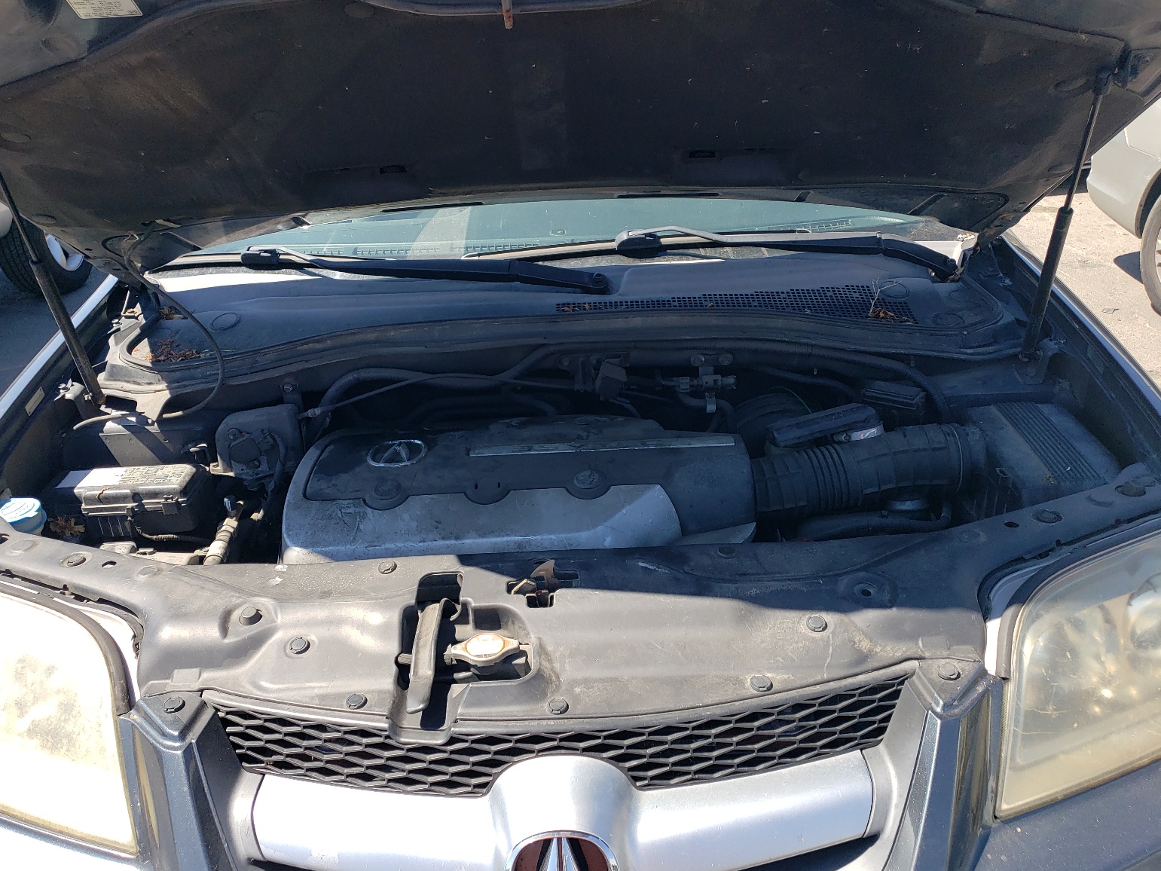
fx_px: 906
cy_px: 440
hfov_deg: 65.3
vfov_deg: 51.4
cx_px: 567
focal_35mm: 27
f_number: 1.5
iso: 50
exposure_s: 1/1111
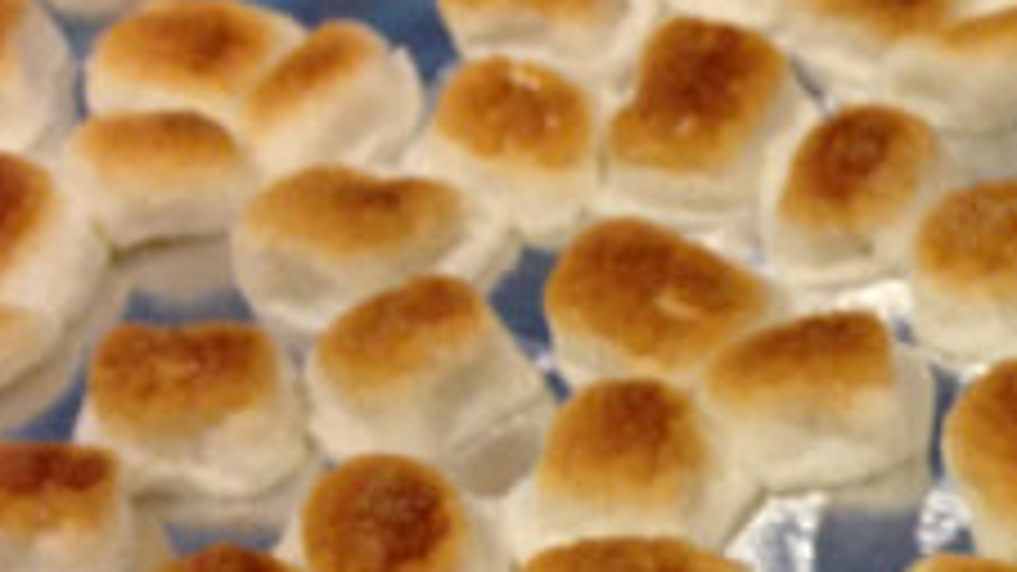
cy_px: 1045
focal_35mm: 127
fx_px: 3424
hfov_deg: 15.0
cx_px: 1732
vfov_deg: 9.1
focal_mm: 4.13
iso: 100
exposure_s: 1/20
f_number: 2.4
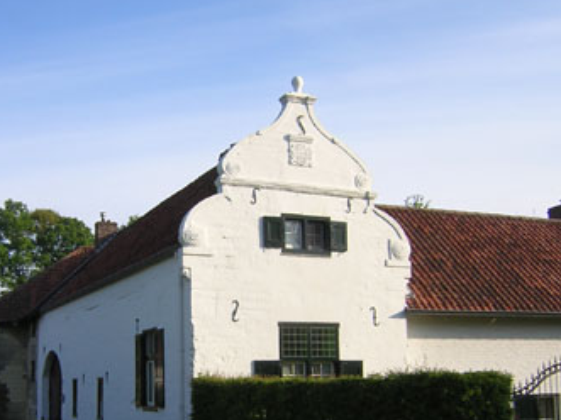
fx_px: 794
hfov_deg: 38.6
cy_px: 268
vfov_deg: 29.5
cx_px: 200
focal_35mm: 49
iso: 100
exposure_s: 1/199
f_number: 5.2
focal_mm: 4.7
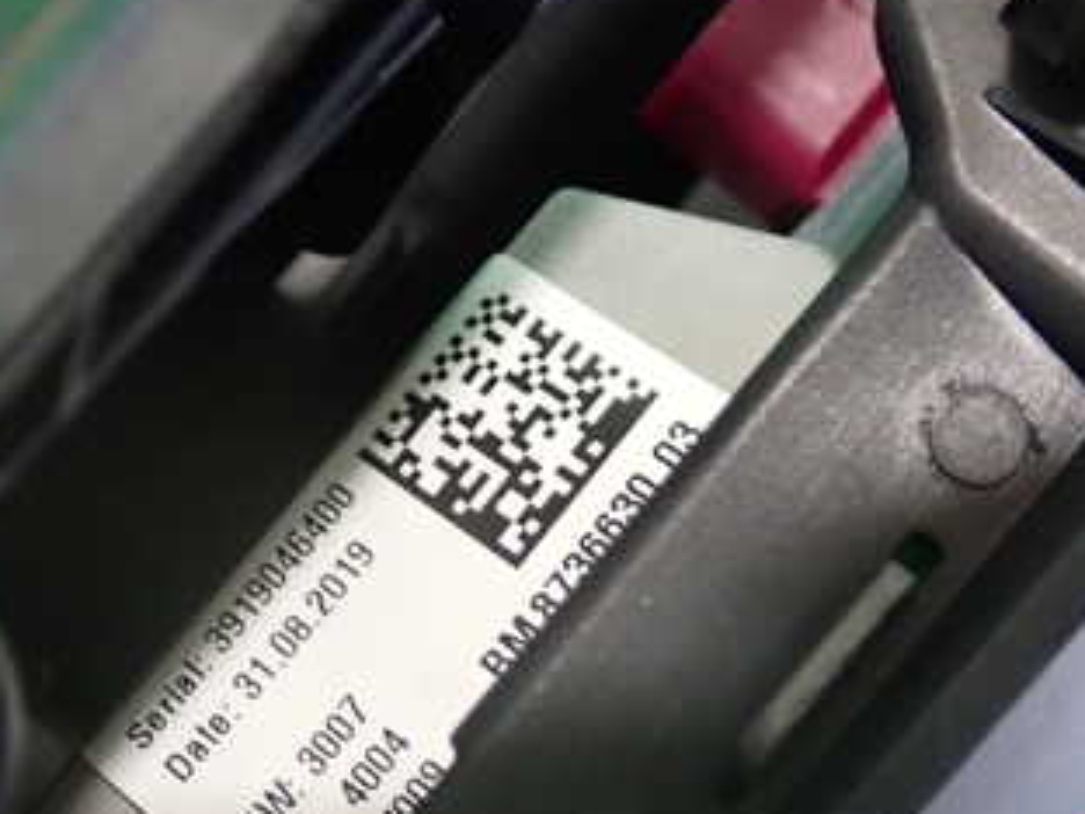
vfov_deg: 20.0
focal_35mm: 73
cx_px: 389
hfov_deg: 26.6
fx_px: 2288
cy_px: 647
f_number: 2.7
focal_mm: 6.83
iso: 800
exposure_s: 1/20
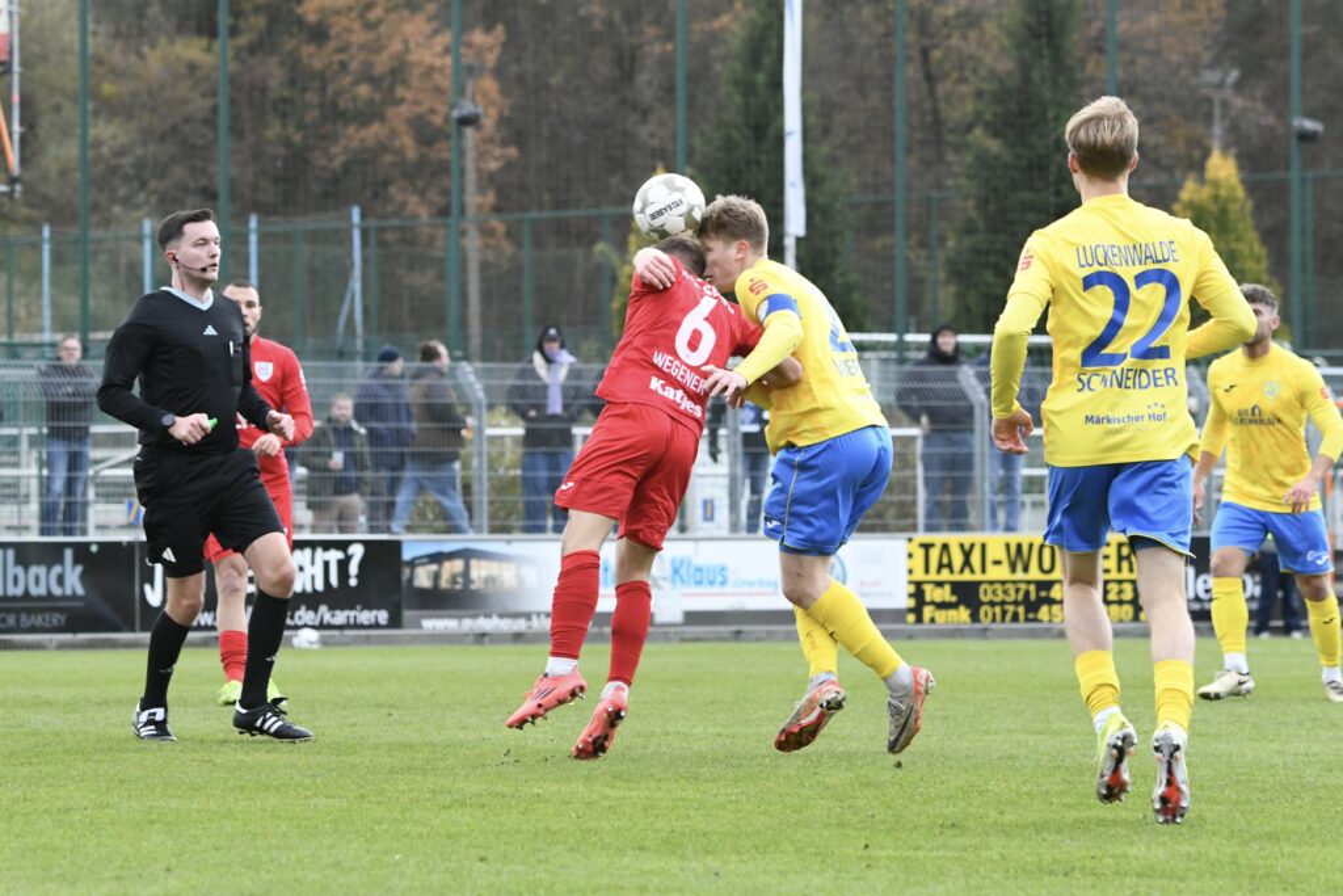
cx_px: 672
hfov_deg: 11.7
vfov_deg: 7.8
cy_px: 448
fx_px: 6529
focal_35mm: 175
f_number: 6.3
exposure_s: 1/1600
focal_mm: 175
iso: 4000
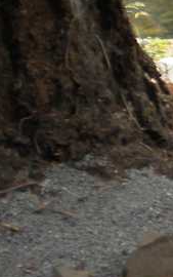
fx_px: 1379
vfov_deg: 11.4
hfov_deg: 6.5
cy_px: 98
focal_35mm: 183
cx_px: 547
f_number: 3.1
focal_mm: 6.3
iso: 80
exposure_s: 1/127
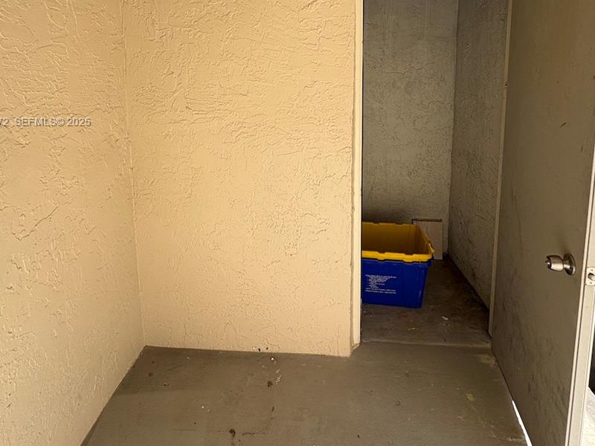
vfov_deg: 60.6
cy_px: 123
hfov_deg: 79.0
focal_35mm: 21
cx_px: 287
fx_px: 361
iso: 40
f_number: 2.2
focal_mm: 2.22
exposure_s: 1/485
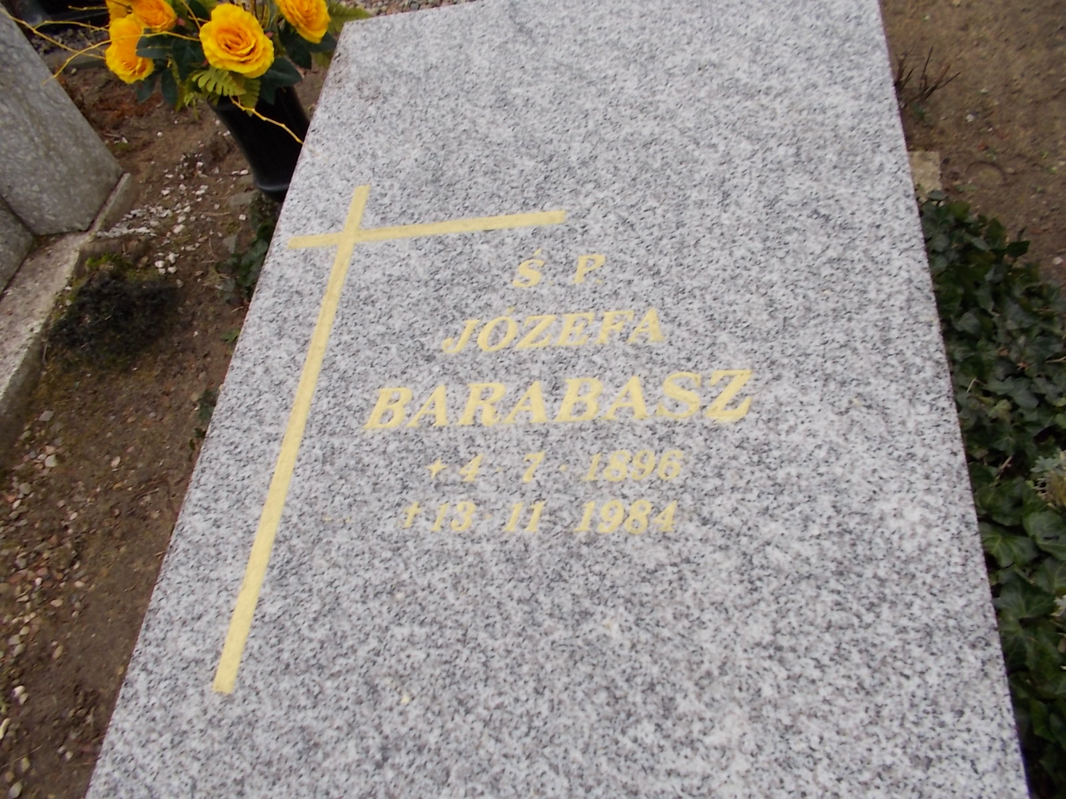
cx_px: 533
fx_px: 801
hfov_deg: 67.3
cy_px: 400
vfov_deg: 53.1
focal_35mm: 26
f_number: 3.2
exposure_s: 1/80
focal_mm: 4.6
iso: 80
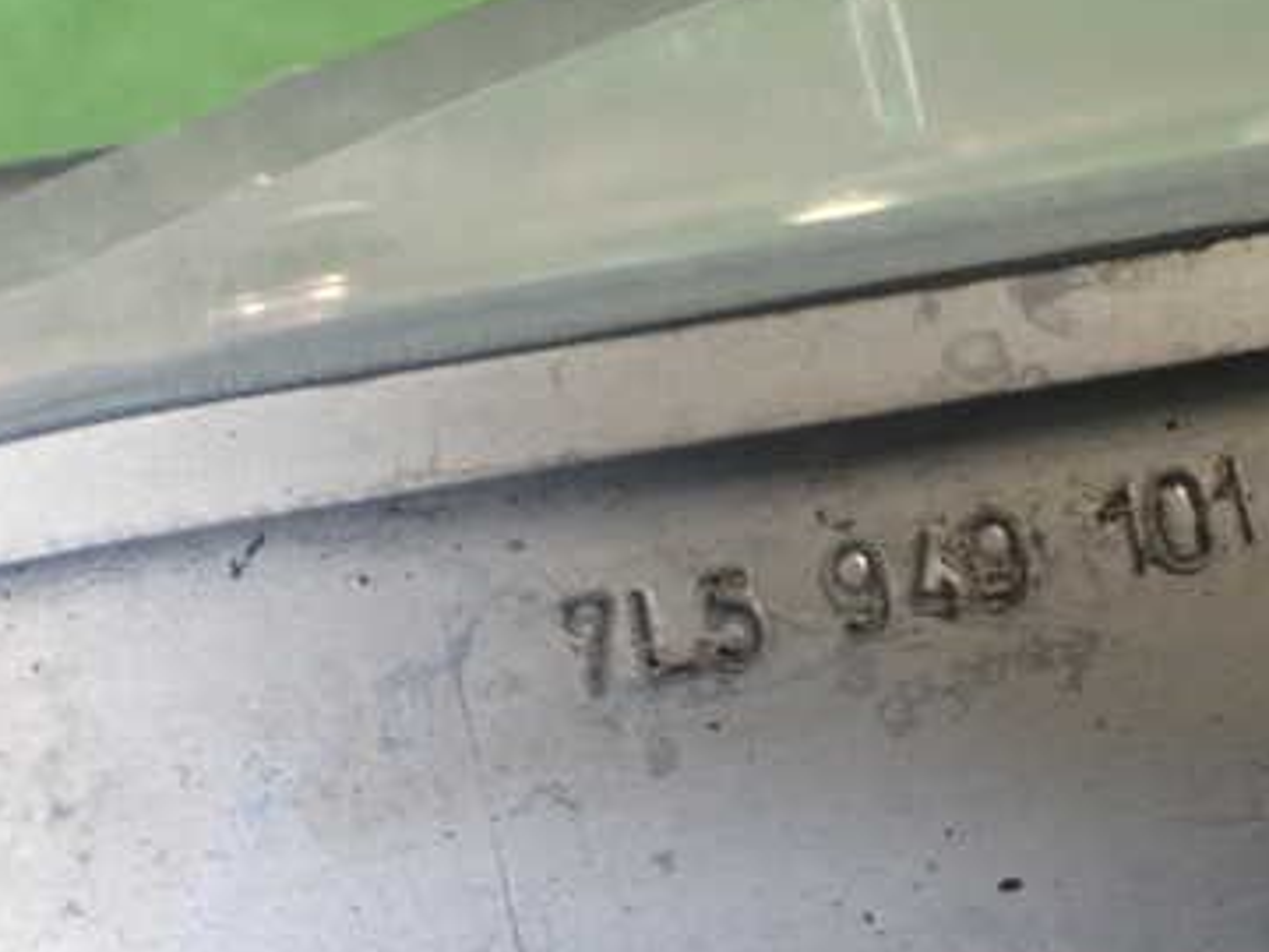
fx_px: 1833
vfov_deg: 29.1
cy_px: 430
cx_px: 814
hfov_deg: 37.9
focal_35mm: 50
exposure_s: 1/125
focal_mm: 5.4
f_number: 2.3
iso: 640
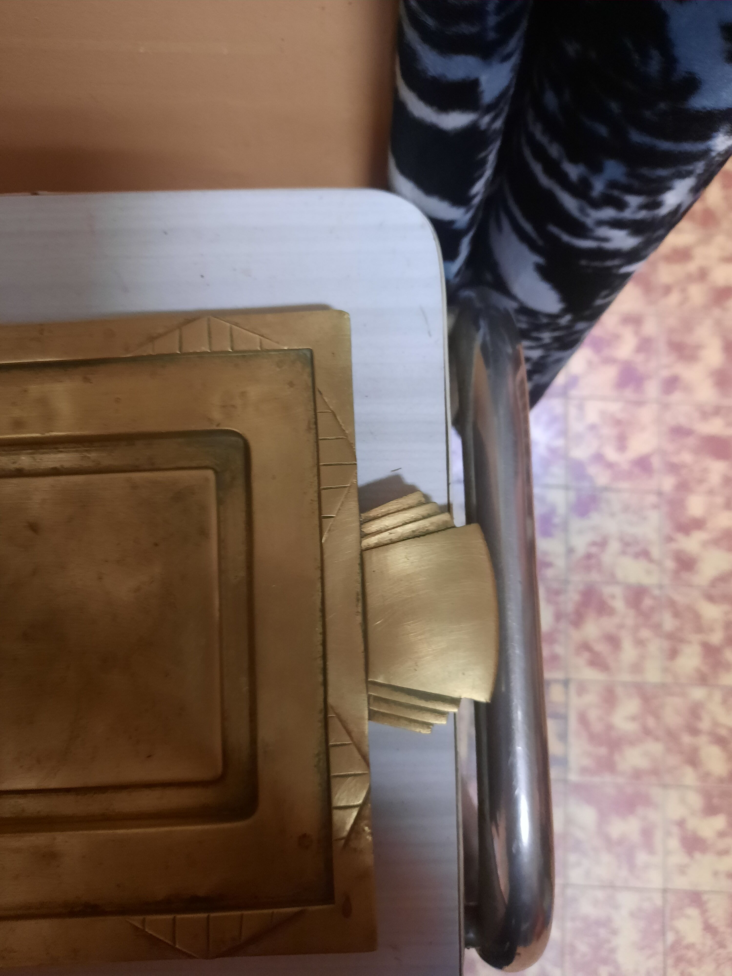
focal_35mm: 25
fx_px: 705
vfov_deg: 69.4
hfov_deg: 54.9
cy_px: 488
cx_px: 366
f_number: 2
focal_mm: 4.6
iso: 500
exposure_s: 1/25
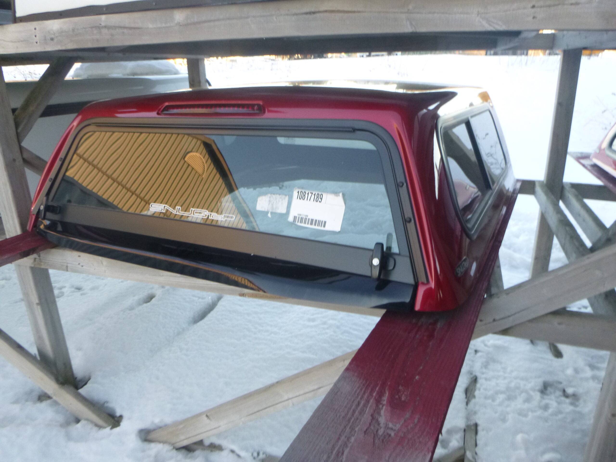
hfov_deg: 69.4
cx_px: 308
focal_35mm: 25
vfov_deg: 54.9
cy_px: 231
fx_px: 445
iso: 250
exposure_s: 1/60
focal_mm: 4.5
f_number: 3.9
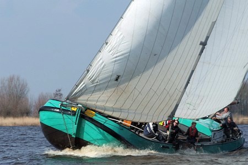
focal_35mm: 203
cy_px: 82
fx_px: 1398
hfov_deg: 10.1
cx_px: 124
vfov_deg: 6.8
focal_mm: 135
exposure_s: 1/2000
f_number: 6.7
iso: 400
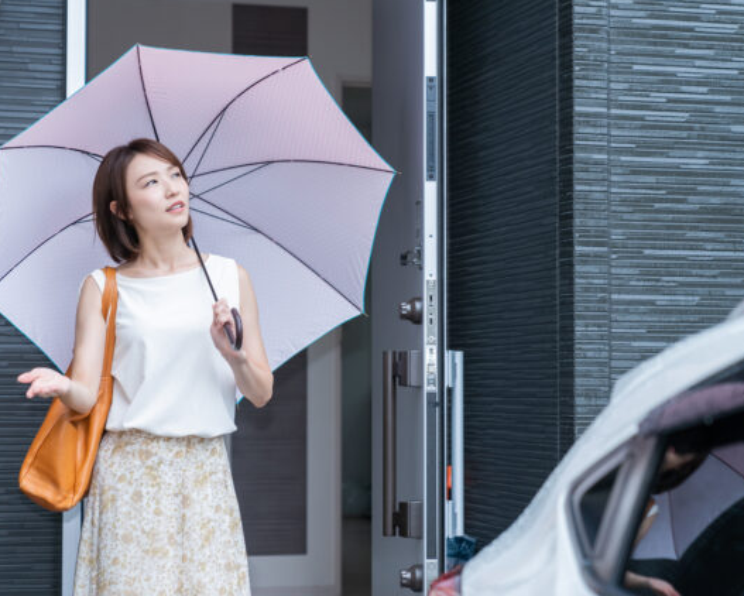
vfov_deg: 19.0
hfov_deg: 23.5
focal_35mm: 81
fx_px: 1784
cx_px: 309
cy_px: 292
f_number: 2.8
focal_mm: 70
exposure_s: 1/800
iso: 200
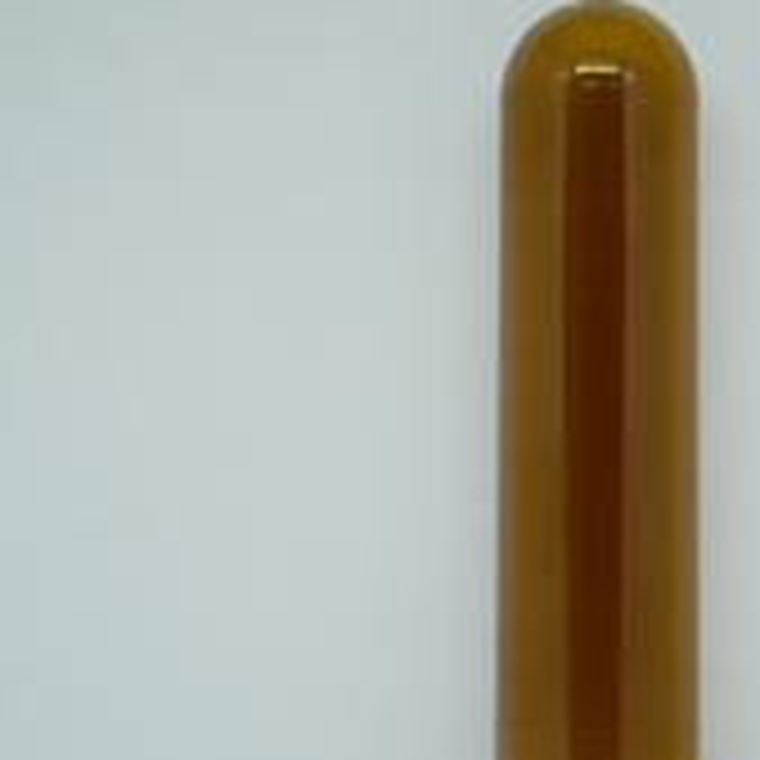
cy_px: 555
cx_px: 607
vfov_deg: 12.5
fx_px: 3453
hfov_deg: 12.5
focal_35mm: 139
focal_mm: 38
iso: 500
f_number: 5.4
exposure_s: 1/100
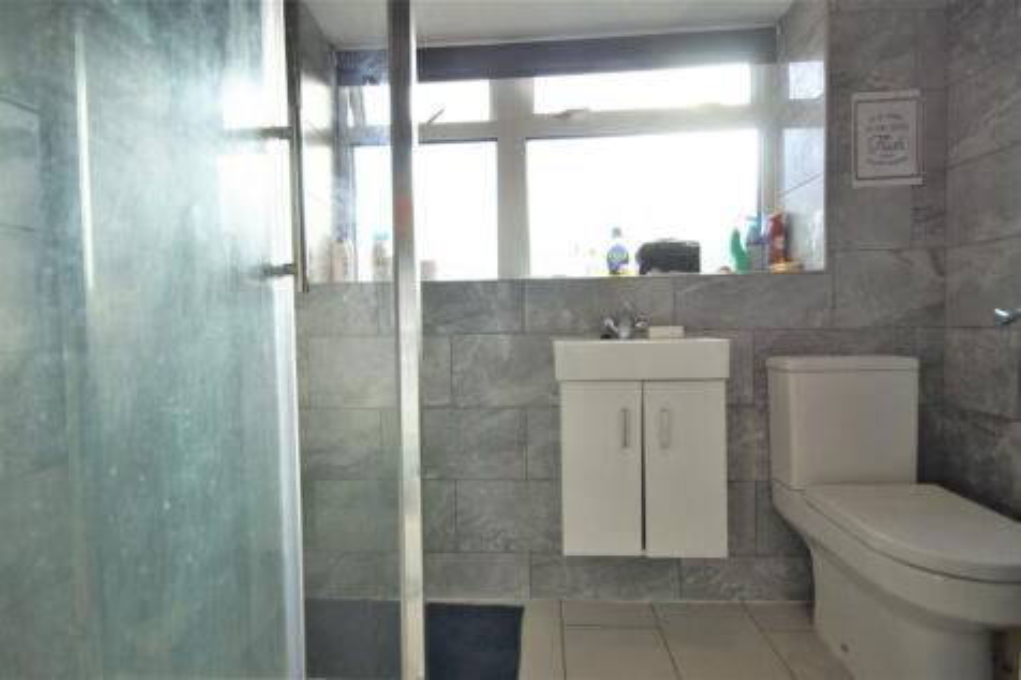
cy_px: 340
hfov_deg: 96.8
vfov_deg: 73.7
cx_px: 510
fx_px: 454
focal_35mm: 16
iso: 100
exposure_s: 1/125
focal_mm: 11
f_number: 5.6
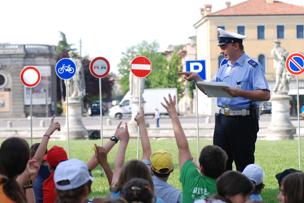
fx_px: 1022
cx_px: 152
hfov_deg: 16.9
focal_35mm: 121
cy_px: 102
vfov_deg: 11.3
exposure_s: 1/500
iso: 200
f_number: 4.5
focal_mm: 80
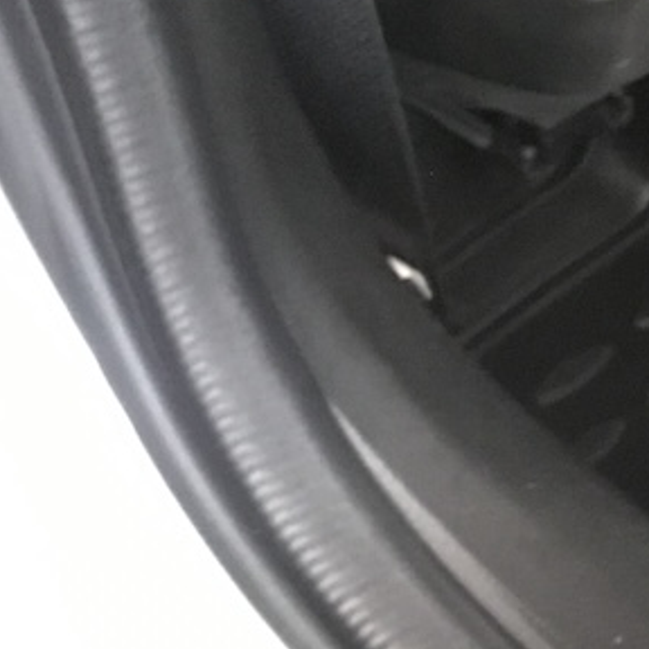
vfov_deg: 16.7
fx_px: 2206
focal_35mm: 104
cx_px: 1323
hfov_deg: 14.0
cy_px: 339
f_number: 1.8
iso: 200
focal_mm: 3.99
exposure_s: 1/4
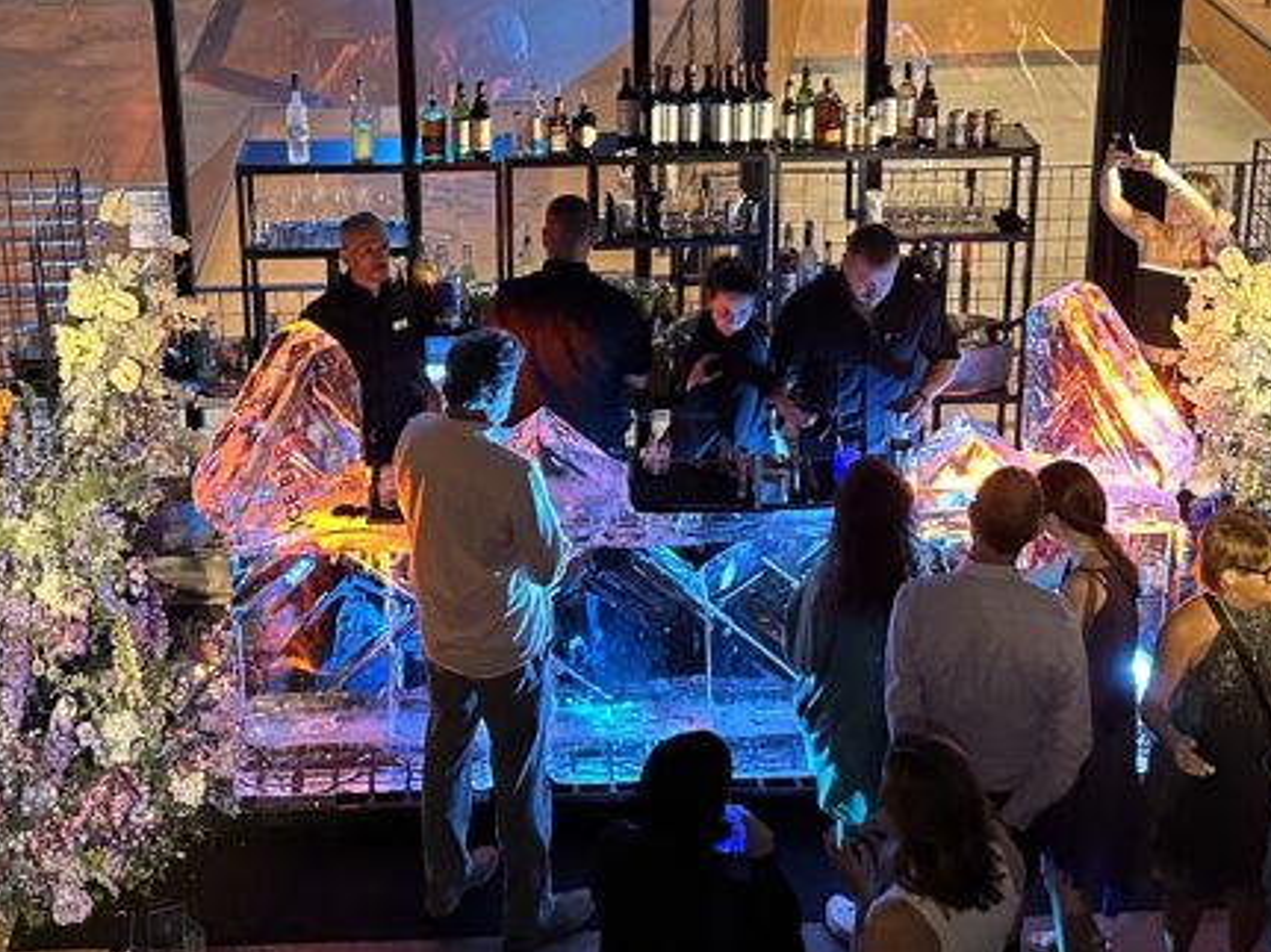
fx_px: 2092
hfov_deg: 33.7
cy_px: 115
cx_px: 557
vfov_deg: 25.0
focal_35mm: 57
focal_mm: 6.86
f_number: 1.78
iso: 640
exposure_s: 1/58
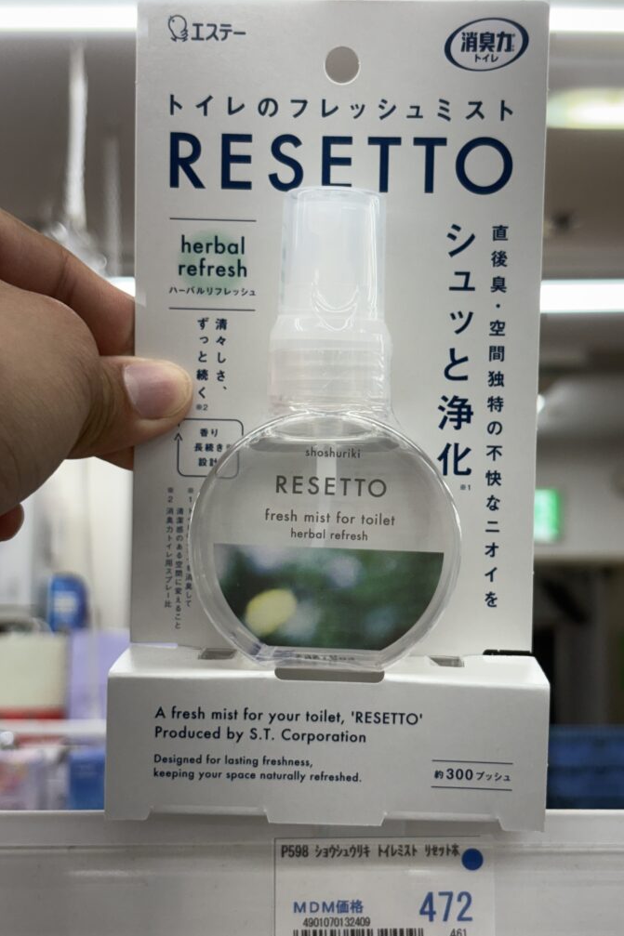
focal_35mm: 55
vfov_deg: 36.3
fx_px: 1430
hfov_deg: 24.6
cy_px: 474
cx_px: 356
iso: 25
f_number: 1.6
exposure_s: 1/161
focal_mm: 5.96
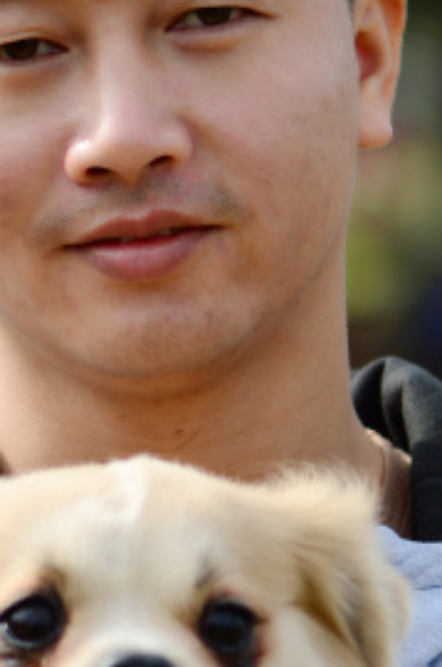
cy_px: 393
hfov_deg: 2.9
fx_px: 8624
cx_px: 193
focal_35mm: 466
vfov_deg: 4.4
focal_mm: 105
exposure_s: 1/1000
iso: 100
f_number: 3.2
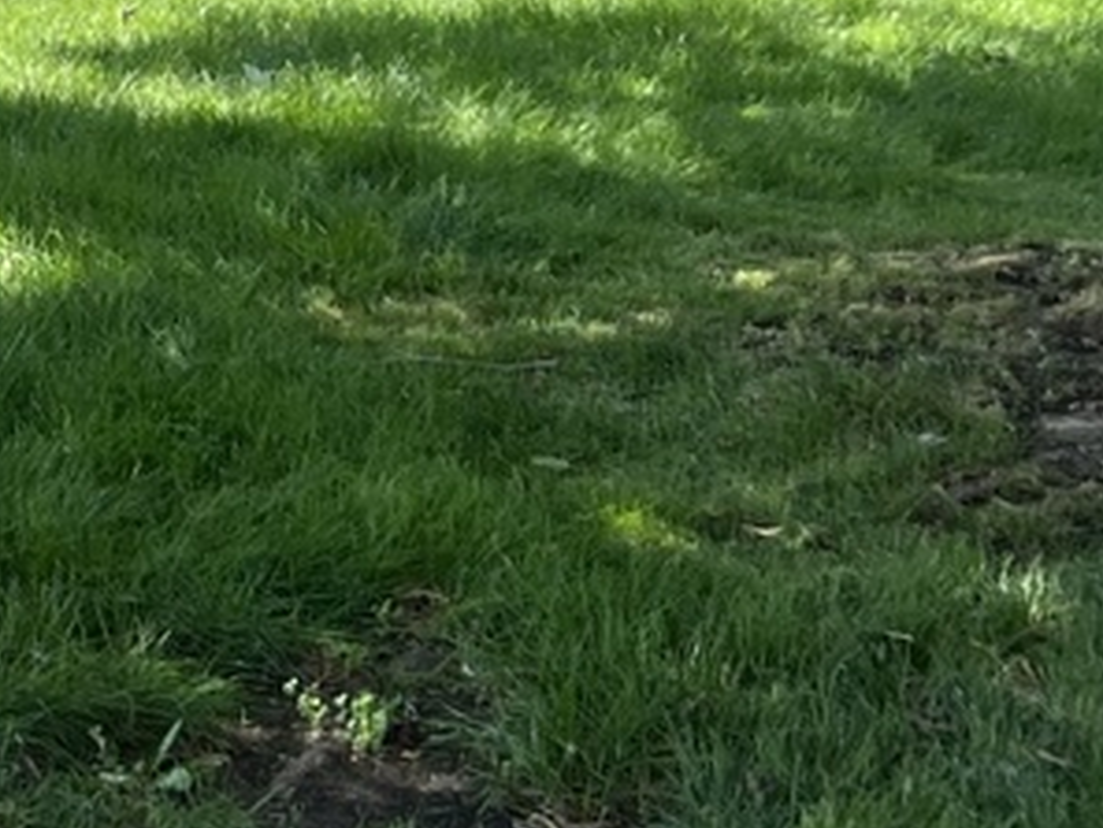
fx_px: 4016
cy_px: -293
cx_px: -888
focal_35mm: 126
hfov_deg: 13.9
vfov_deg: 11.4
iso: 50
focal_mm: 5.7
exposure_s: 1/991
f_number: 1.5
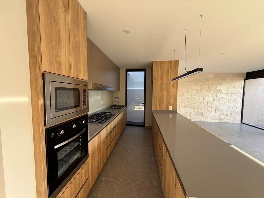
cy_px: 99
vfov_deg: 85.7
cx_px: 132
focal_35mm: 14
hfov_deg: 102.1
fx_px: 107
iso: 125
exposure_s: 1/99
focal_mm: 2.22
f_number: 2.2
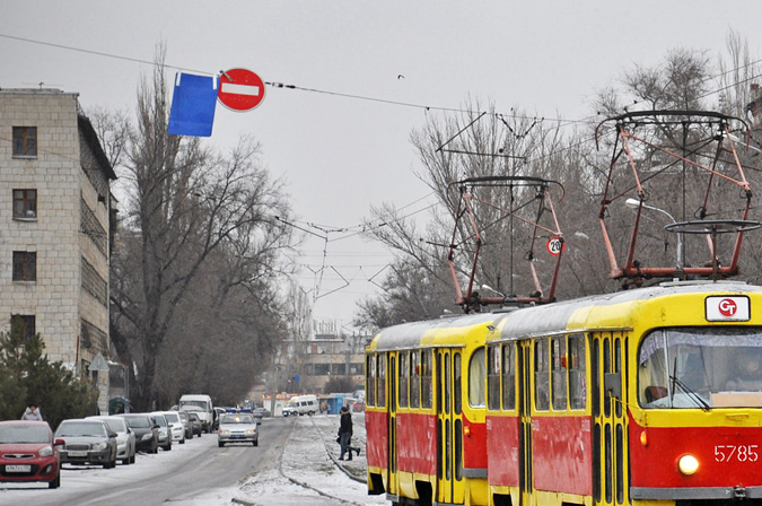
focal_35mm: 176
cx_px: 636
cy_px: 258
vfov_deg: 7.8
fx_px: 3720
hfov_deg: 11.6
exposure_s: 1/160
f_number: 5.3
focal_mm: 66
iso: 400
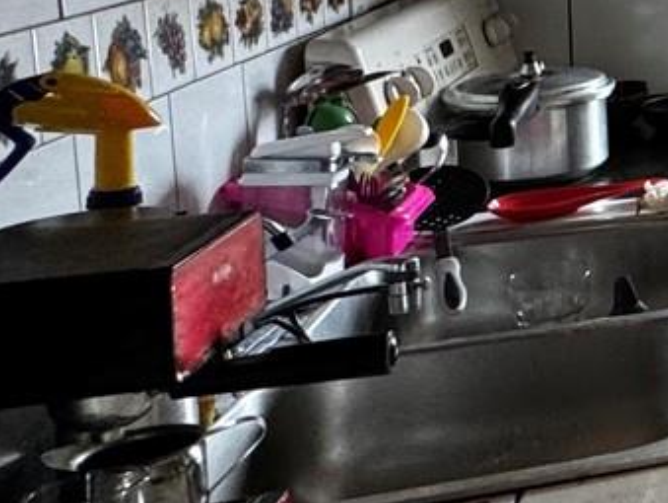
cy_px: -65
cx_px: 1444
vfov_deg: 21.1
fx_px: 1275
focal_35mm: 66
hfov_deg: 17.2
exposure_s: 1/99
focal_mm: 2.22
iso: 200
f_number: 2.2
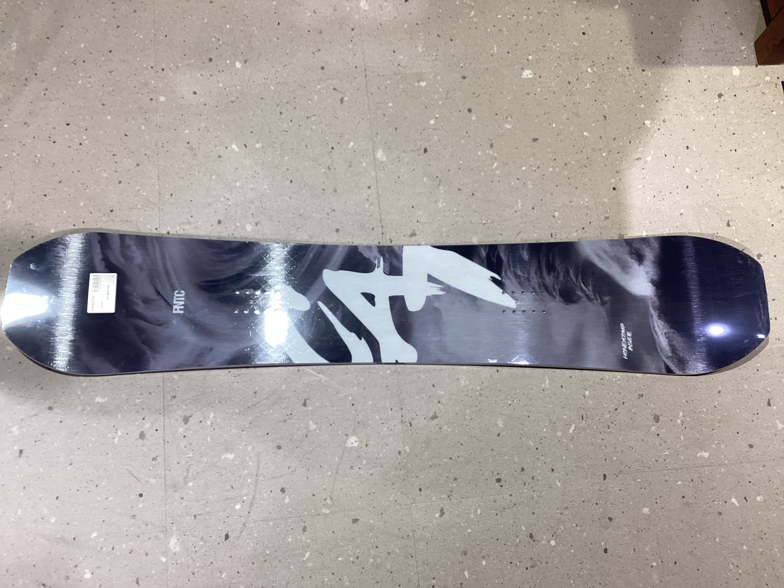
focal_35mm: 31
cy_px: 294
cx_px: 392
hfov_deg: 58.4
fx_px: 702
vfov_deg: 45.4
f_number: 2.4
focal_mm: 3.3
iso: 80
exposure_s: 1/100
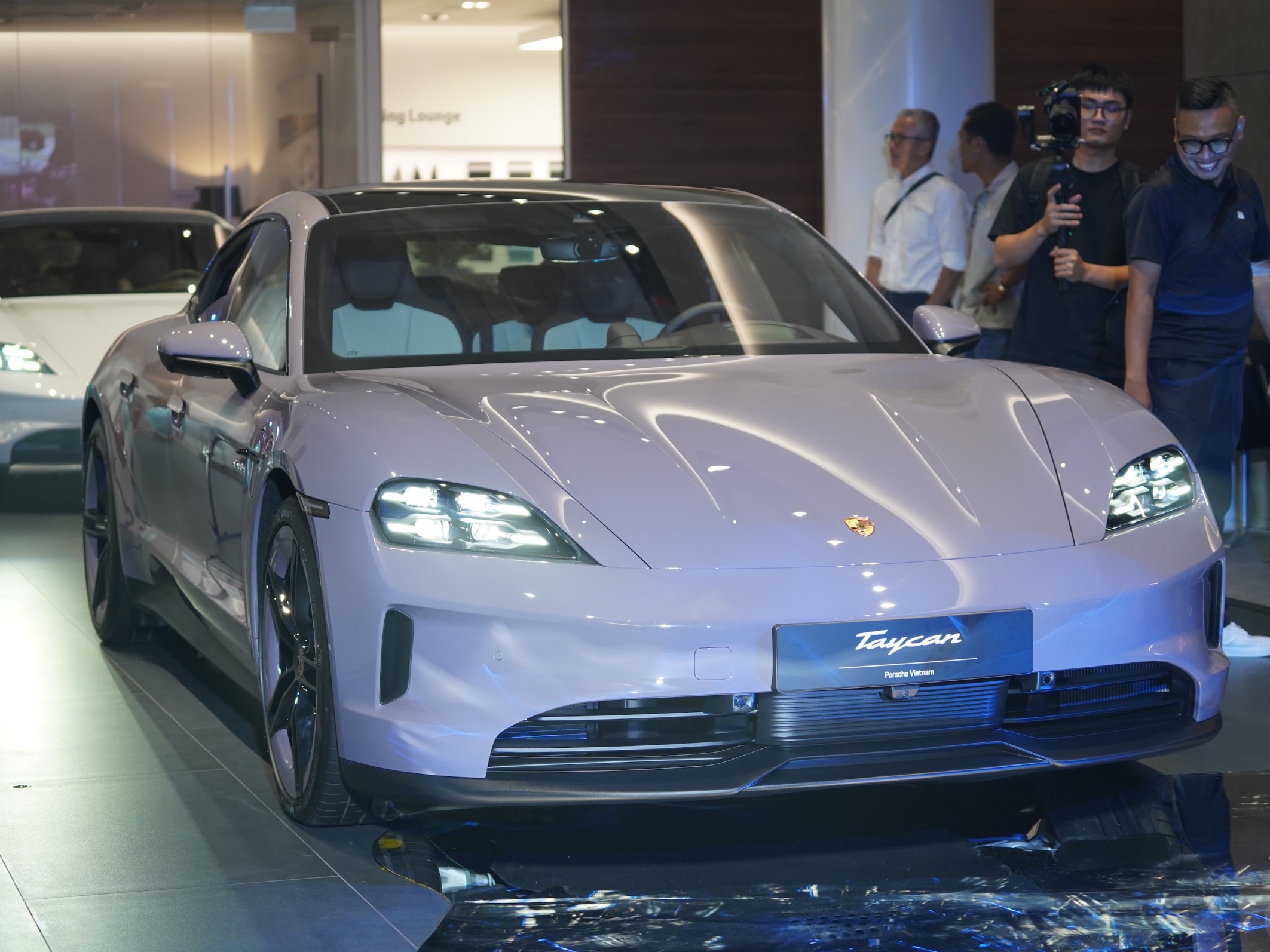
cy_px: 475
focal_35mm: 76
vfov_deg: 19.4
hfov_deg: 25.7
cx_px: 634
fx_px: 2788
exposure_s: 1/250
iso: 1600
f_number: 4
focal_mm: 70
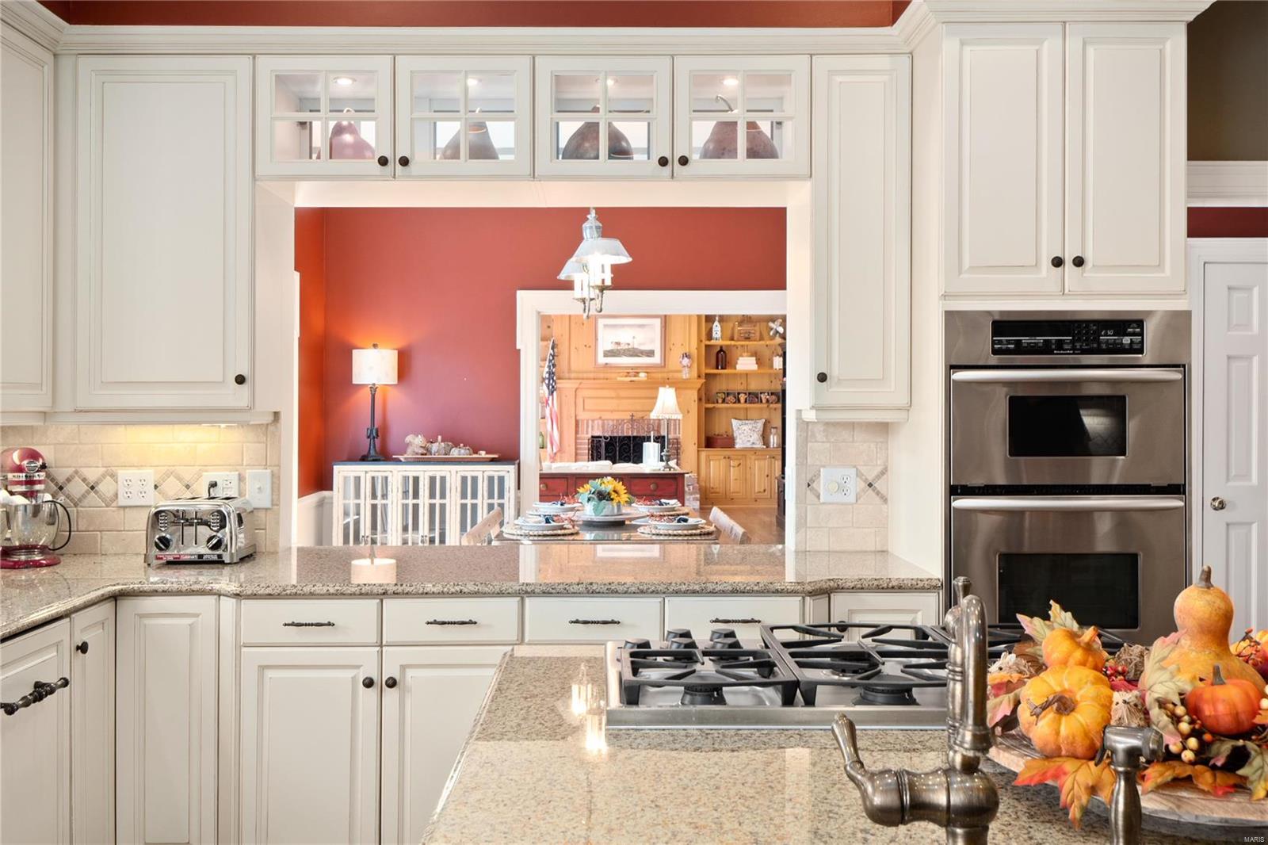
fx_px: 1268
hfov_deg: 53.1
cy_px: 422
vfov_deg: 36.9
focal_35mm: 36
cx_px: 634
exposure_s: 1/2.5
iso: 400
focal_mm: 18
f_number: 8
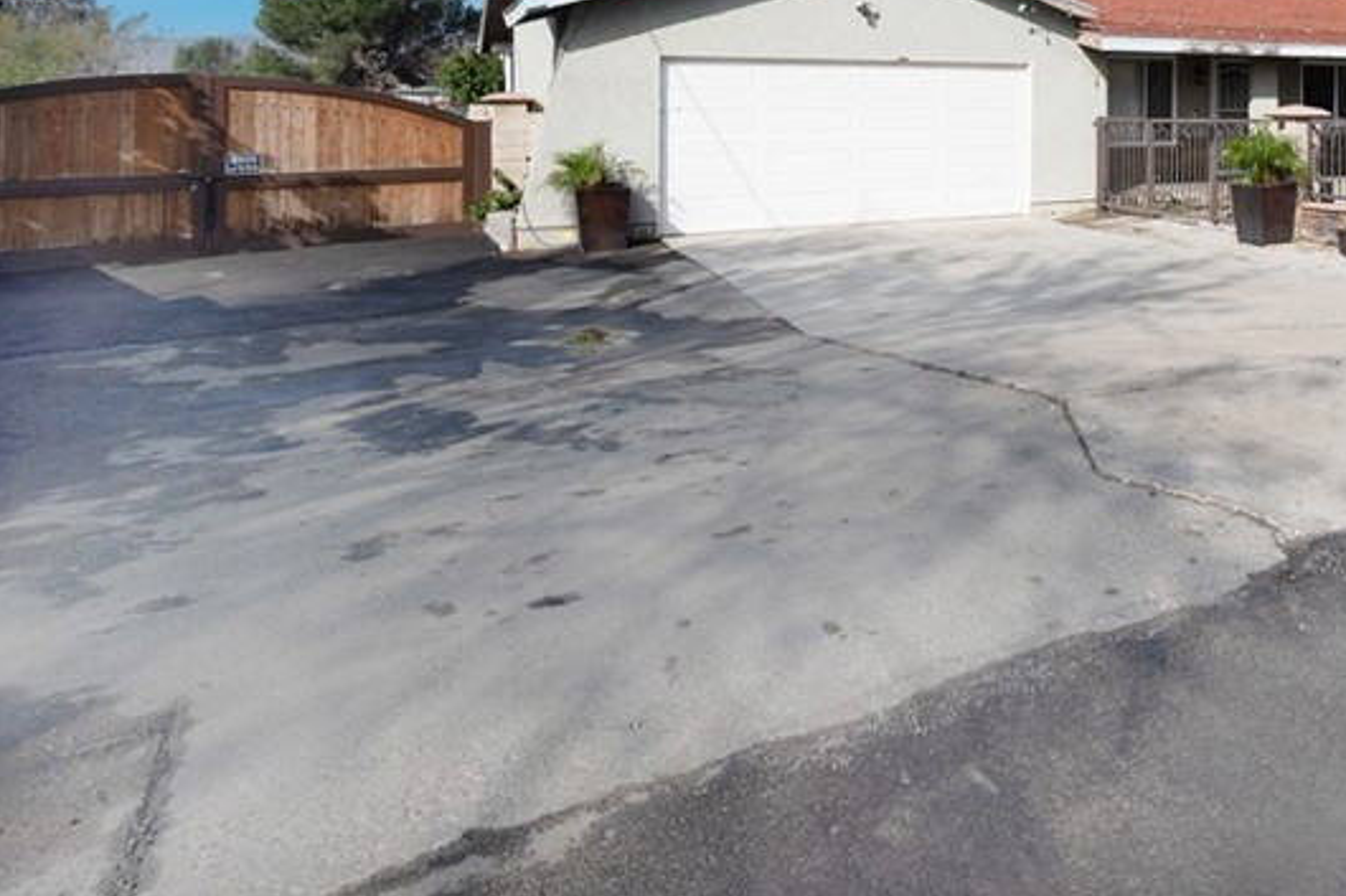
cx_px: 1133
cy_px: 100
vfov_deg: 41.6
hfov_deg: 57.4
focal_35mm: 29
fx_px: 1084
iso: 100
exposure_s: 1/500
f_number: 8
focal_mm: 10
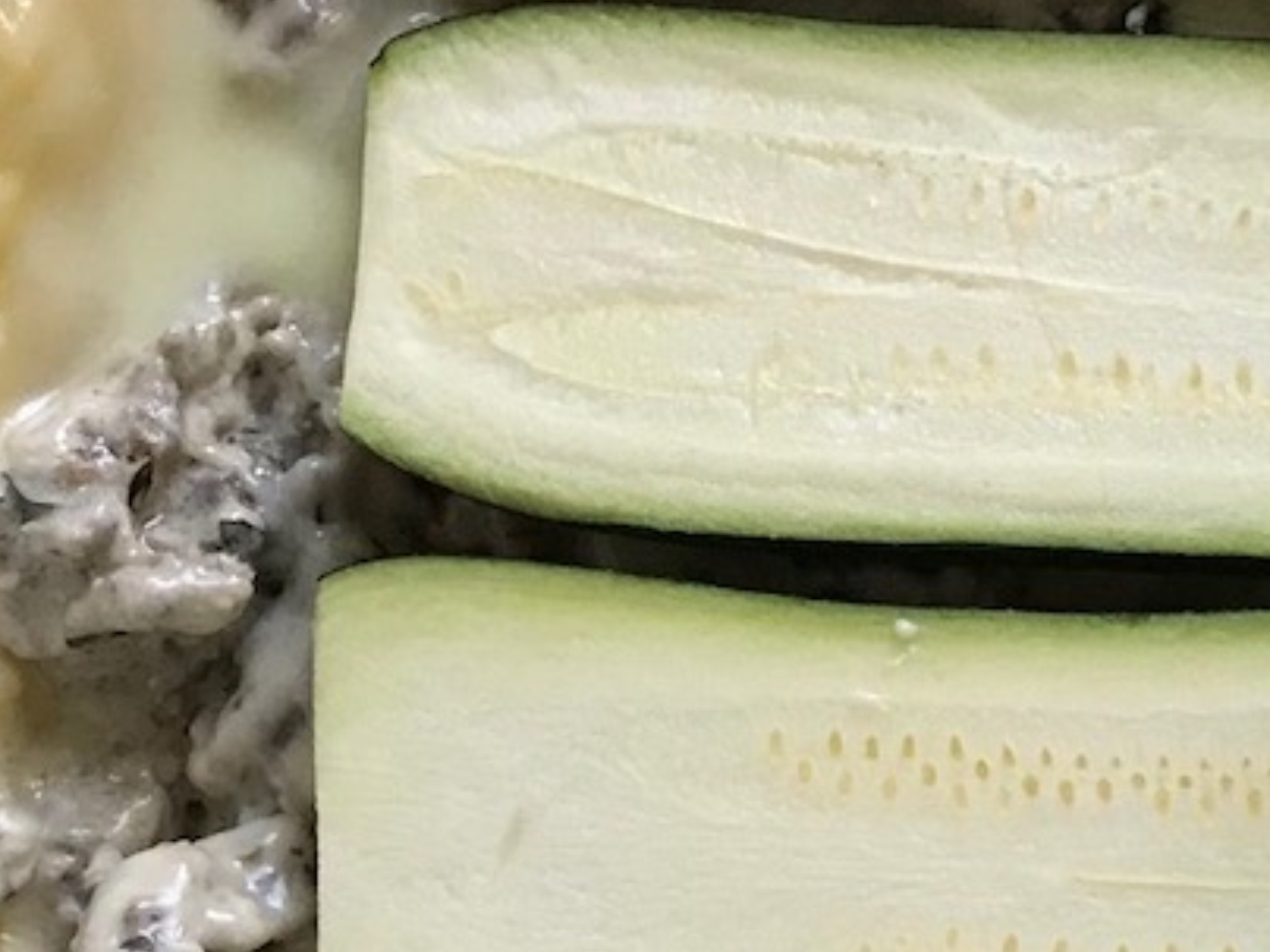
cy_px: 657
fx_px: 4072
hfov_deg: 17.2
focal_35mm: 111
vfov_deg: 13.3
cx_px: 1349
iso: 32
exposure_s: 1/30
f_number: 1.8
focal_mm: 3.99
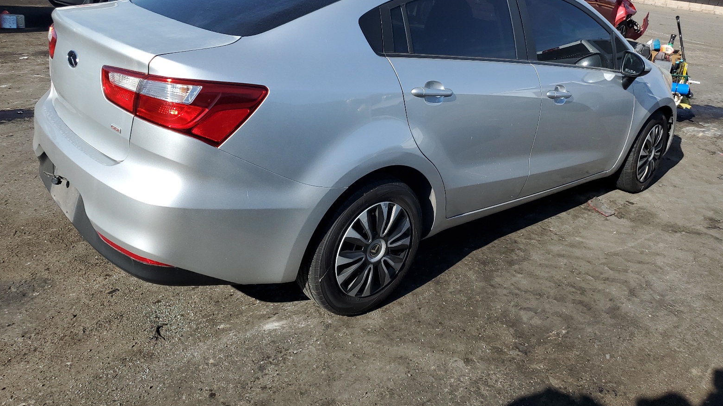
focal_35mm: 29
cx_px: 356
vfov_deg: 39.8
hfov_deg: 66.1
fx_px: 556
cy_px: 141
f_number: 1.5
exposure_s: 1/3333
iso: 50
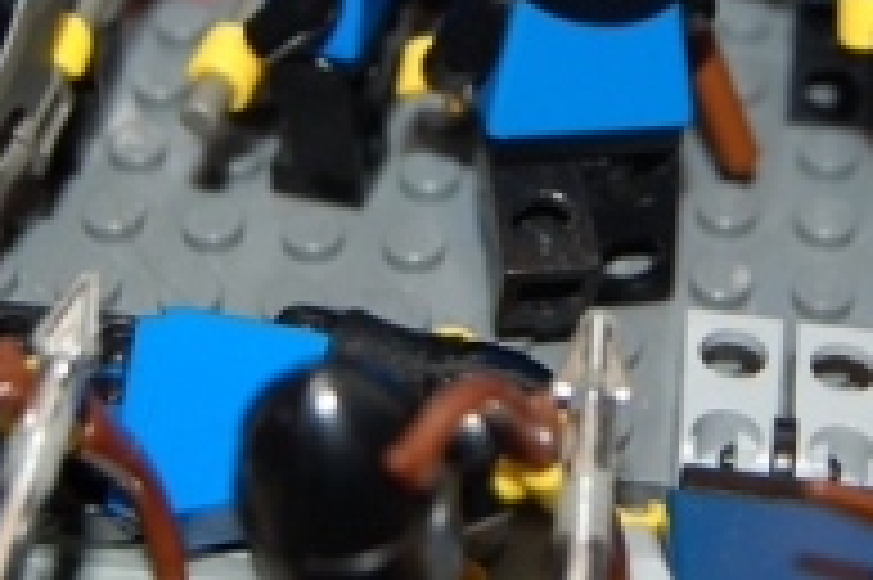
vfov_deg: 12.6
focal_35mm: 107
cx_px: 580
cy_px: -97
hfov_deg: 19.1
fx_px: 2581
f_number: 3.8
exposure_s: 1/60
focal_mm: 23
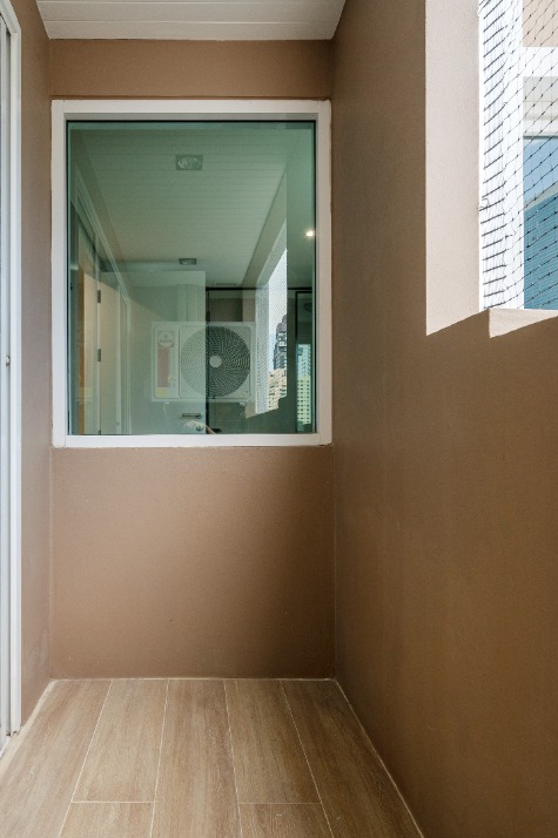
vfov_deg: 81.2
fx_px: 489
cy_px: 431
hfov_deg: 58.7
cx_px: 212
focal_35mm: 21
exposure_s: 1/80
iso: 100
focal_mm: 15
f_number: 5.6
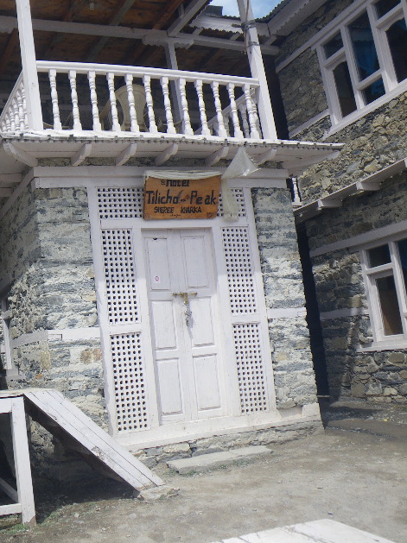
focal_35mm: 38
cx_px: 40
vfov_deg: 49.0
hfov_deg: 35.5
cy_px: 269
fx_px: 596
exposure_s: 1/400
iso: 50
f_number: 4.2
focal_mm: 5
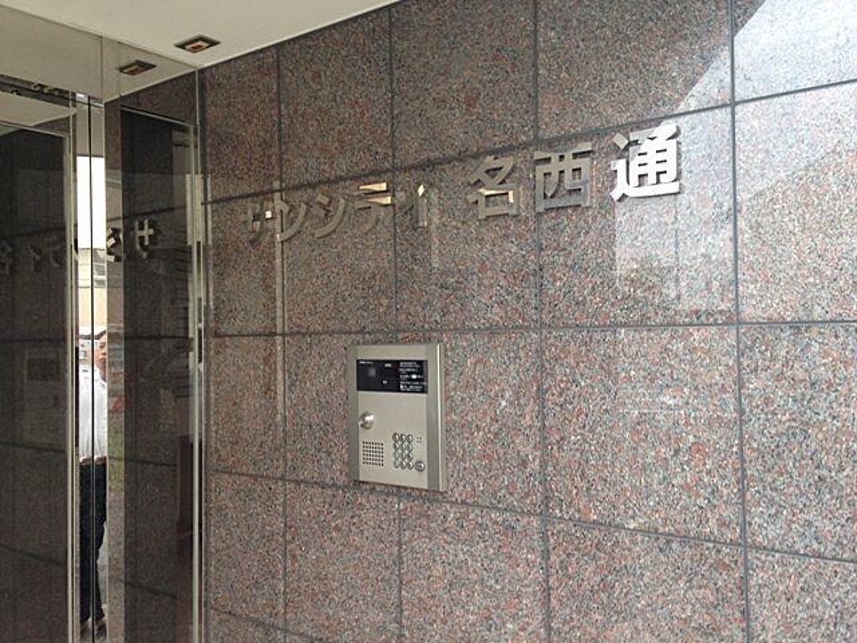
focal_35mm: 33
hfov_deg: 55.4
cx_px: 428
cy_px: 322
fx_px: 817
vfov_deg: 42.9
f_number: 2.4
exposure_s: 1/20
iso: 50
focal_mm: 4.12
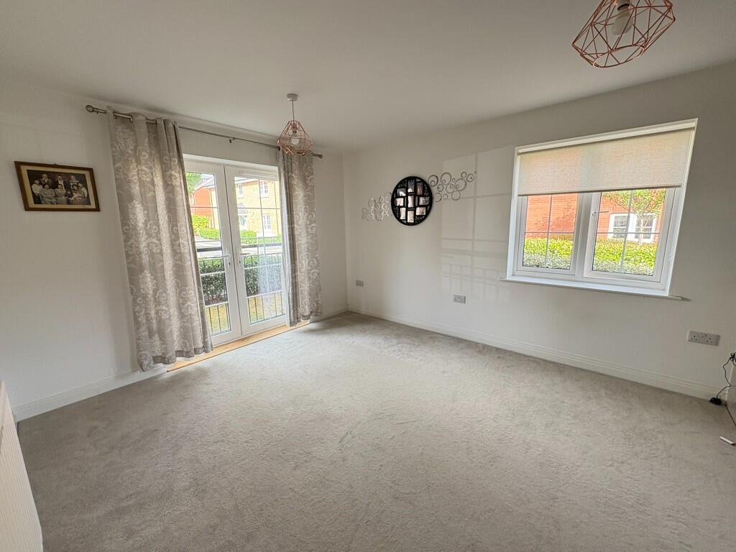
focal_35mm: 14
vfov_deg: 85.7
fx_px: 298
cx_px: 368
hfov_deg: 102.1
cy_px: 276
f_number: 2.2
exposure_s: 1/99
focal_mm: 2.22
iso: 100
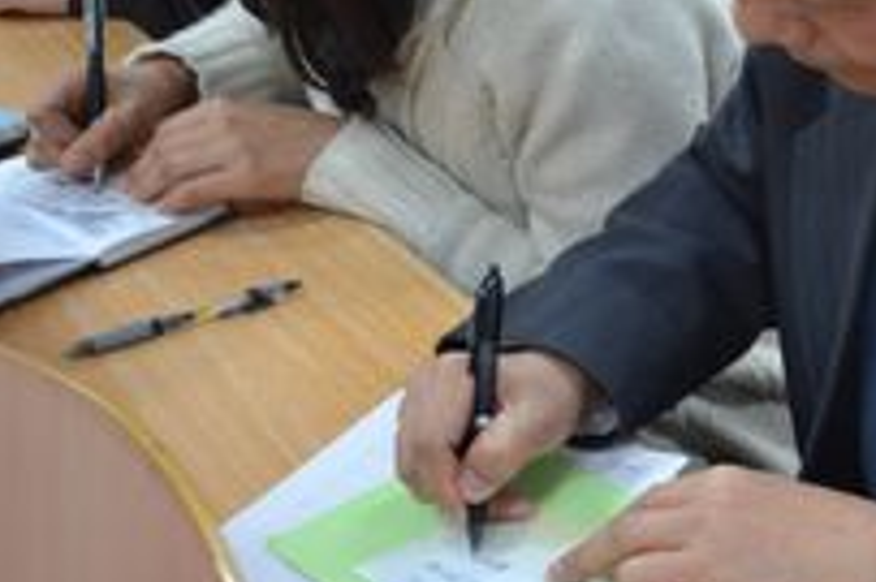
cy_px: 177
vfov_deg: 15.6
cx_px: 759
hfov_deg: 22.9
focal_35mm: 87
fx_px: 2115
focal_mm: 28
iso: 450
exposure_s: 1/15
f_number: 4.5
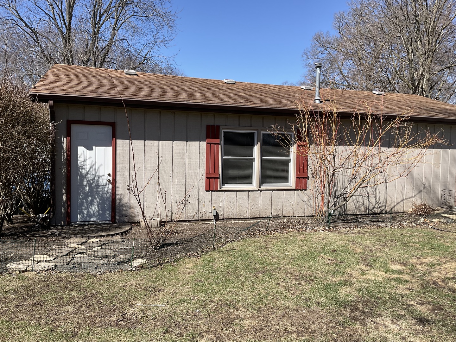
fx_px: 382
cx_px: 228
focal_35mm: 29
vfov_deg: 48.2
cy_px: 171
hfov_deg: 61.7
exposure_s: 1/1786
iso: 16
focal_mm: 3
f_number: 1.8
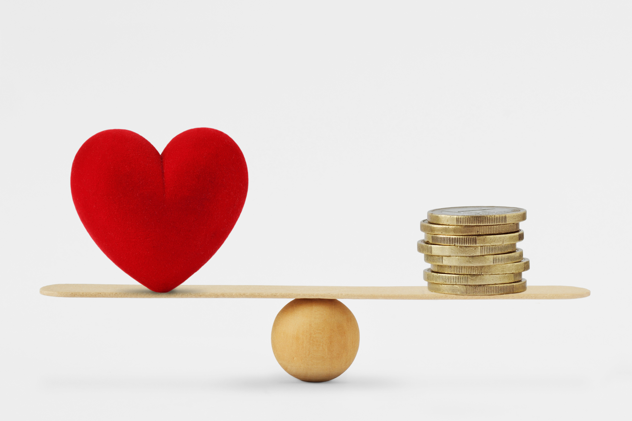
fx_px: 2370
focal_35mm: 135
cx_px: 316
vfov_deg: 10.2
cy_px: 210
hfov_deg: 15.2
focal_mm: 90
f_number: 9
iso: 100
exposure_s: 1/8
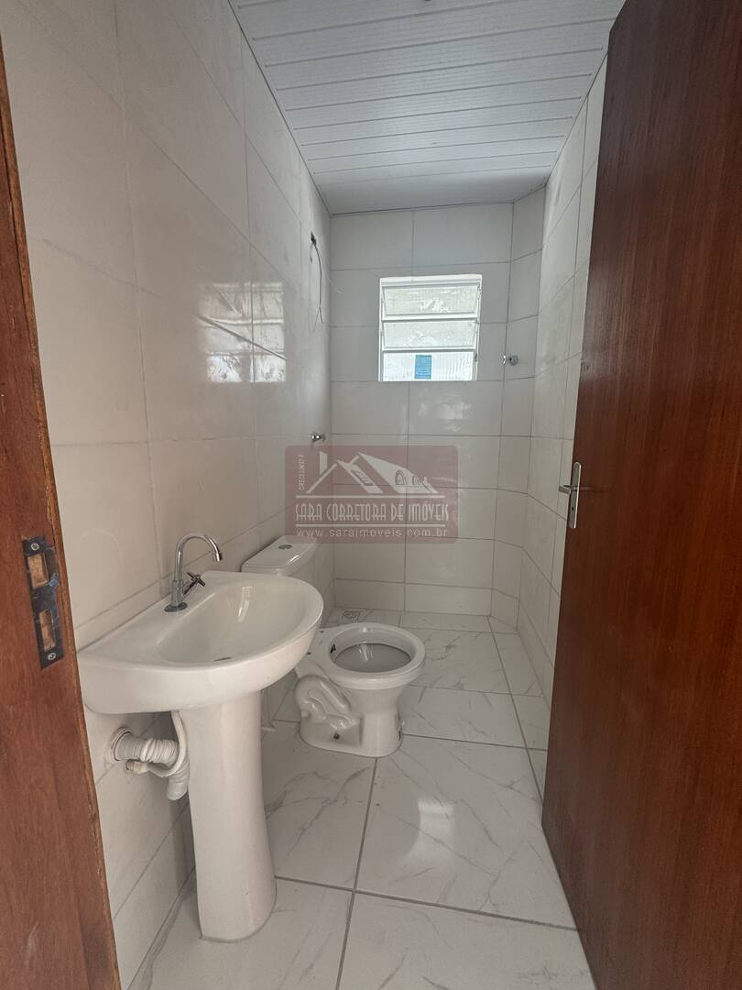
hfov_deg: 85.7
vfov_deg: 102.1
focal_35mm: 14
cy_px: 495
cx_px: 371
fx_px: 400
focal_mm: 2.22
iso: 80
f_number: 2.2
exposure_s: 1/99
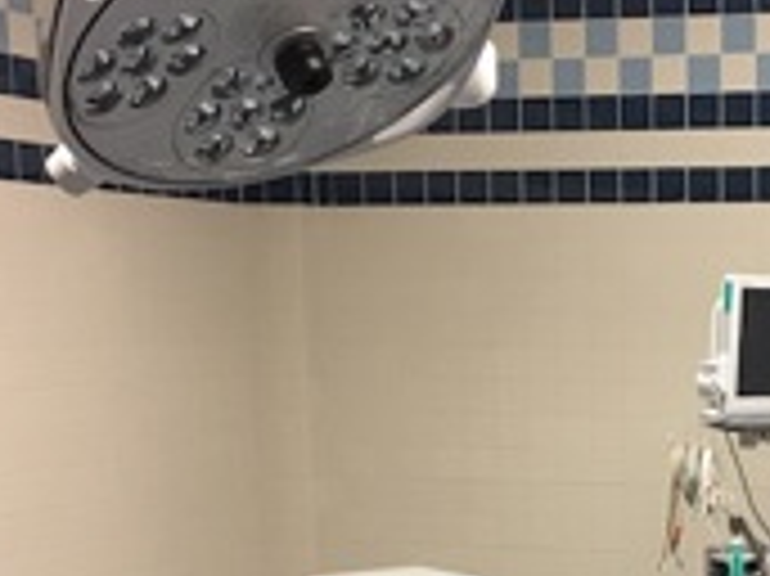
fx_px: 1889
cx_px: 779
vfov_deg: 16.7
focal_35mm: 85
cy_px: 664
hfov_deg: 22.1
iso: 25
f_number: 2.2
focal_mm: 4.15
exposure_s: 1/15
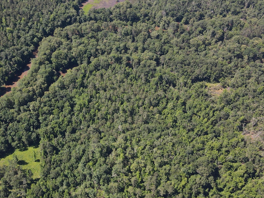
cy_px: 108
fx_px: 336
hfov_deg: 41.9
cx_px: 72
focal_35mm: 44
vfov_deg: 32.9
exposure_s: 1/320
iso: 100
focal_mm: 4.5
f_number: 2.8
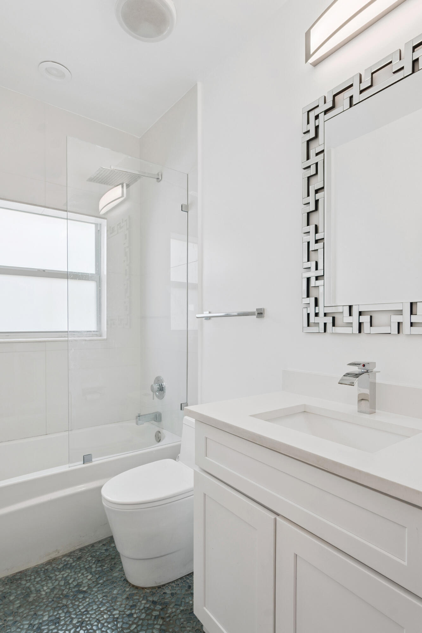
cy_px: 316
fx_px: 317
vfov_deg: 90.0
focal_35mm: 18
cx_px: 211
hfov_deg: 67.4
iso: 200
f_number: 9
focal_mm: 12
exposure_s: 1/30
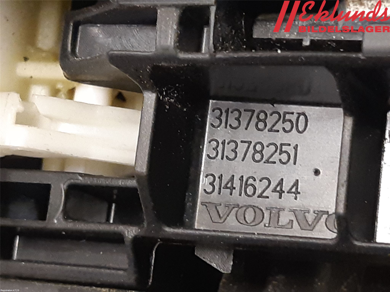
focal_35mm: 26
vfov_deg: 53.1
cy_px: 146
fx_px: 293
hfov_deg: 67.3
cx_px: 195
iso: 250
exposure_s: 1/25
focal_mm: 3.93
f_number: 1.7
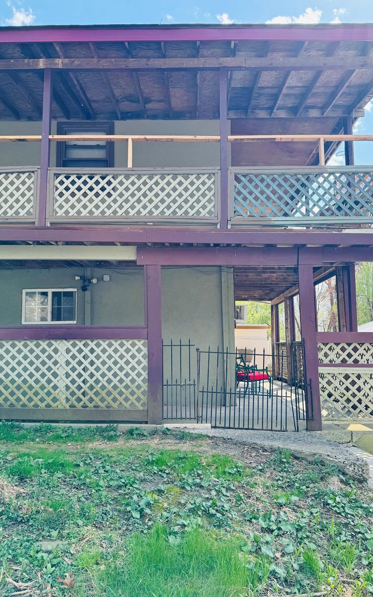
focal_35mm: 26
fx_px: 423
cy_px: 303
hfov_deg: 47.6
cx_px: 197
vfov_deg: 70.4
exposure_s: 1/1026
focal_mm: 6.76
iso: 80
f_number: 1.78
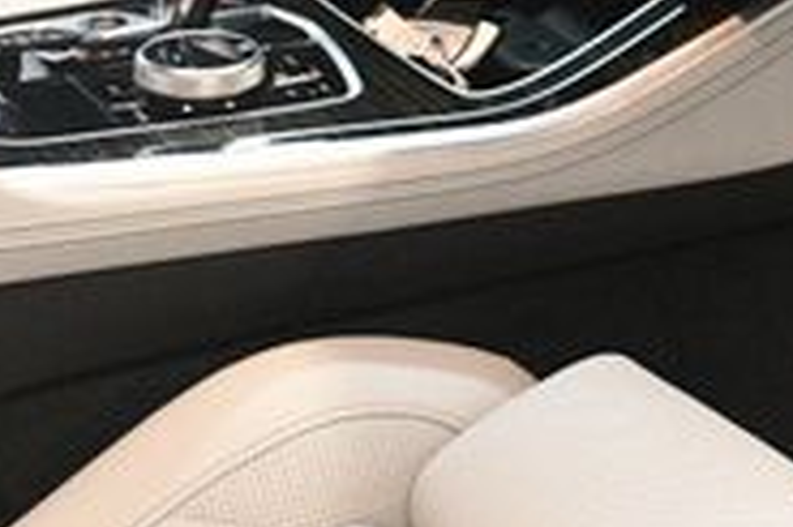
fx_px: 2509
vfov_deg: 11.6
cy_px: -189
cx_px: 990
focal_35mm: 114
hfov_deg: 17.0
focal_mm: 22
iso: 3600
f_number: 3.5
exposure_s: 1/60
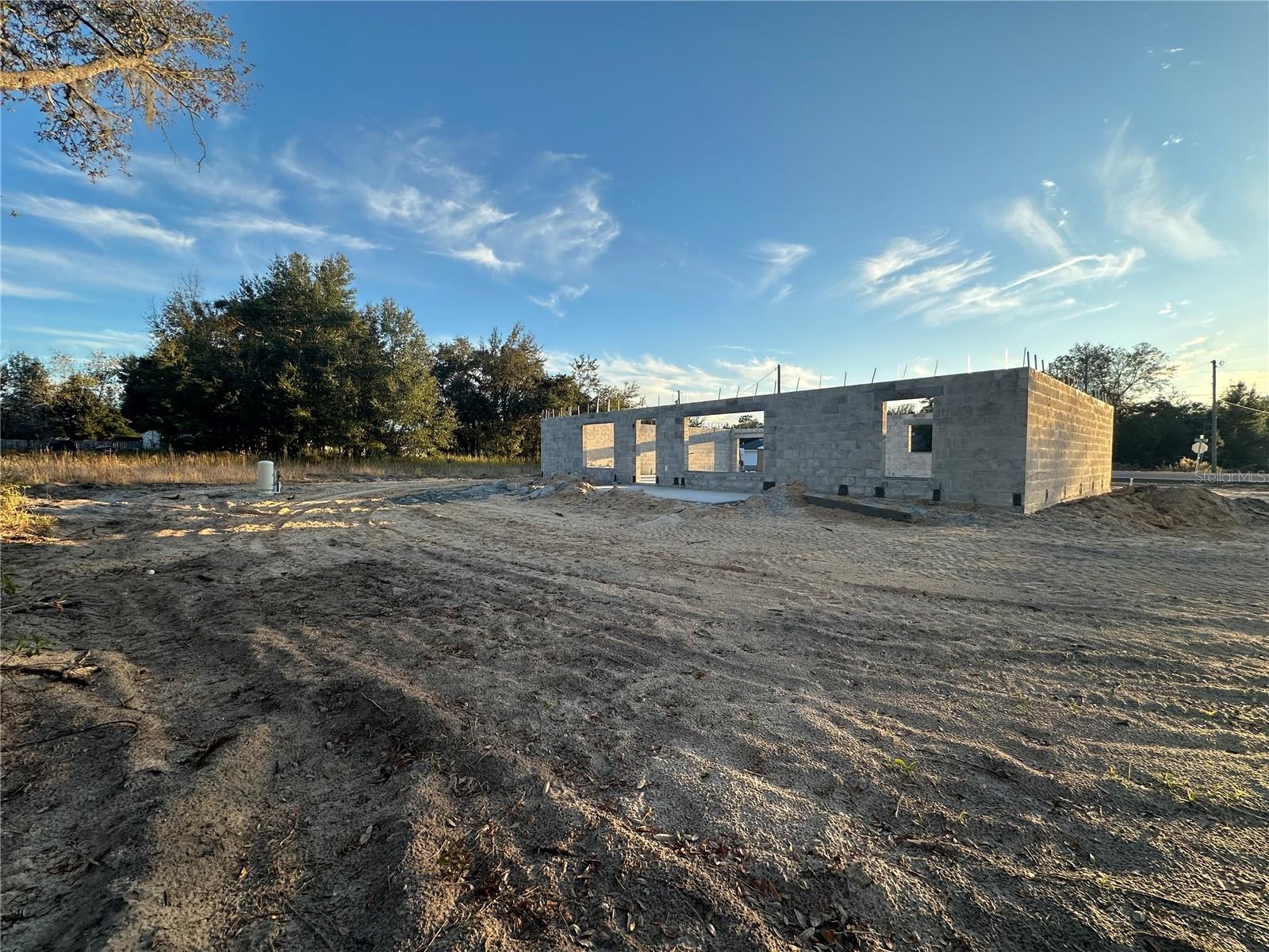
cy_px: 476
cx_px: 634
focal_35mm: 14
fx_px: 513
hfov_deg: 102.1
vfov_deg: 85.7
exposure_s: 1/711
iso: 40
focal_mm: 2.22
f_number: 2.2
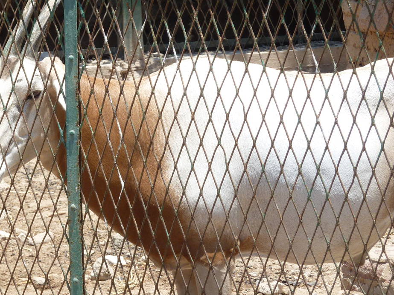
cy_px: 75
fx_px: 2526
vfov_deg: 6.7
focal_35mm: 222
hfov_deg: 8.9
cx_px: 68
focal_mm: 21
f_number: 4.4
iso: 80
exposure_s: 1/320
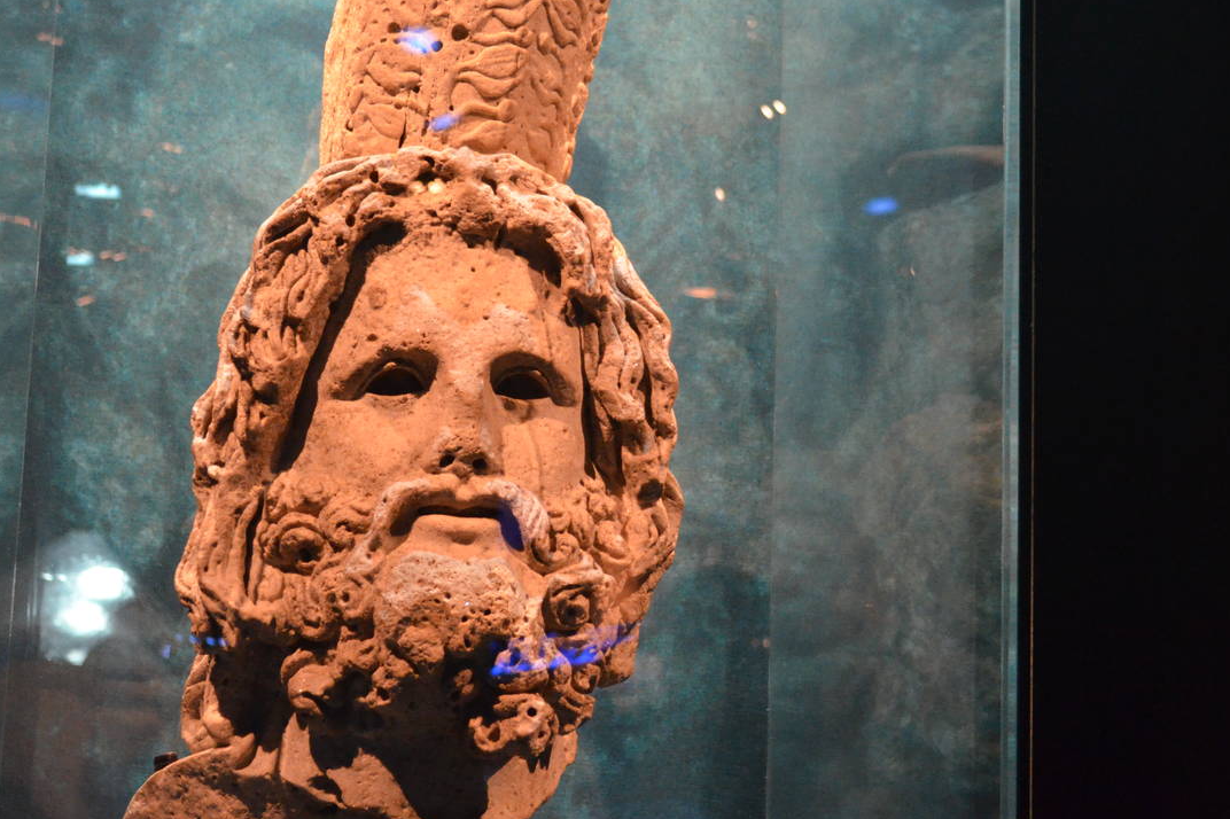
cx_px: 657
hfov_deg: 26.7
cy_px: 411
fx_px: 2596
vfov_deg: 17.9
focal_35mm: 76
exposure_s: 1/25
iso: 3200
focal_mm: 34
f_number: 5
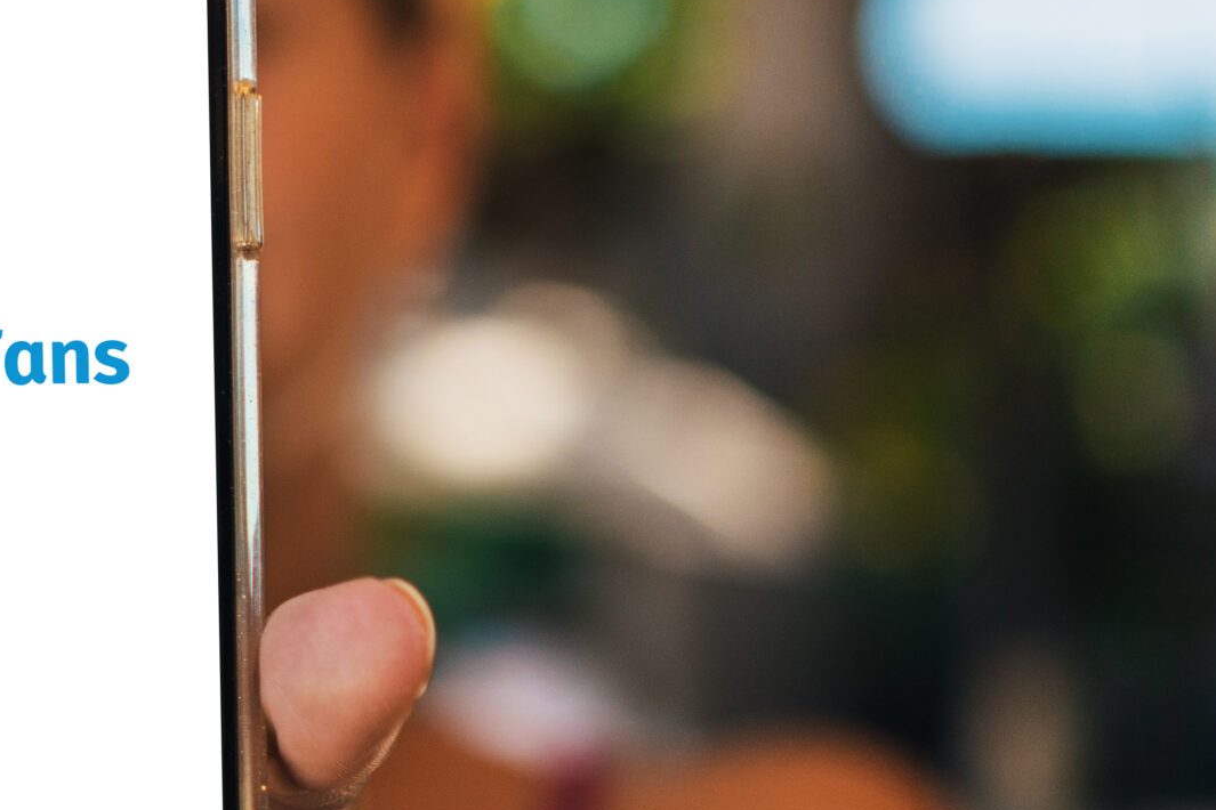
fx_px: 4262
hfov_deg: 15.7
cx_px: -193
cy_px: 538
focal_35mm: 126
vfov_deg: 10.9
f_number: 2
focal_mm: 35
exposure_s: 1/1000
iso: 100
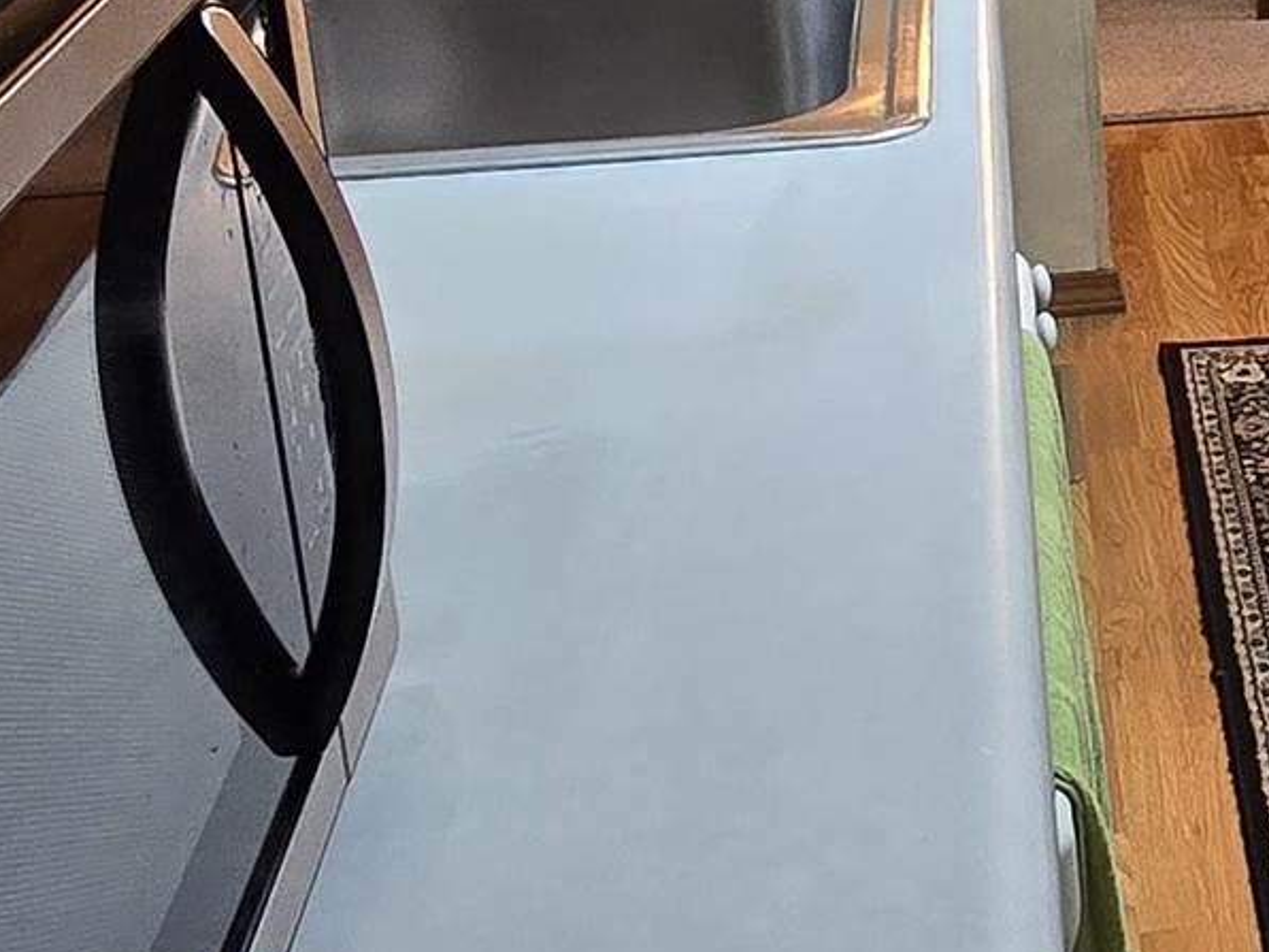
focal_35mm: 67
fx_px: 2456
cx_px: 1789
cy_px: 62
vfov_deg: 21.4
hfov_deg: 24.1
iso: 250
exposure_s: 1/60
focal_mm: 2.2
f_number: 2.2
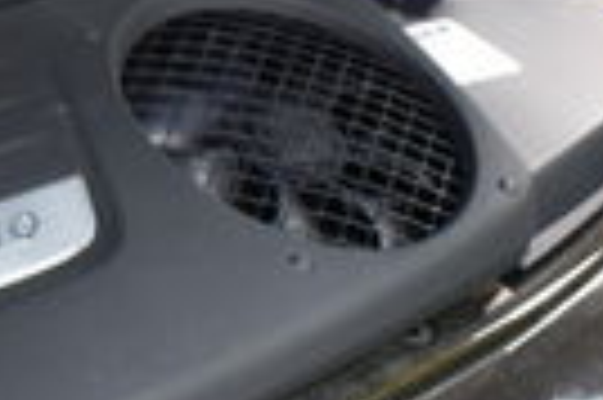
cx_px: -338
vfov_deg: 8.8
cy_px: 274
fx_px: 2593
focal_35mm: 155
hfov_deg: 12.5
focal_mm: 18
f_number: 3.5
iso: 450
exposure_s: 1/30
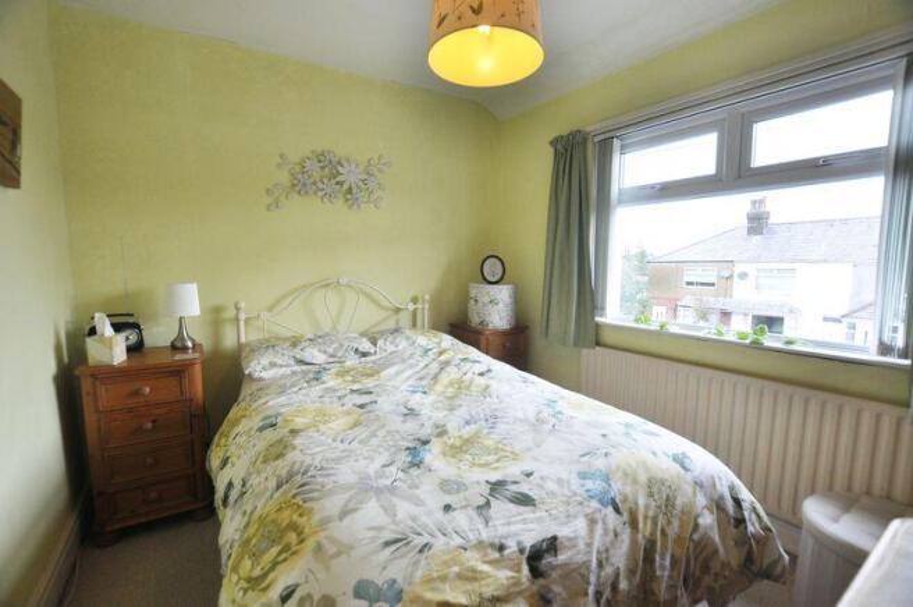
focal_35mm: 15
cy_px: 304
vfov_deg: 77.2
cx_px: 456
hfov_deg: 100.4
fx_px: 380
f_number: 4.5
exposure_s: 1/80
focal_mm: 10
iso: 400
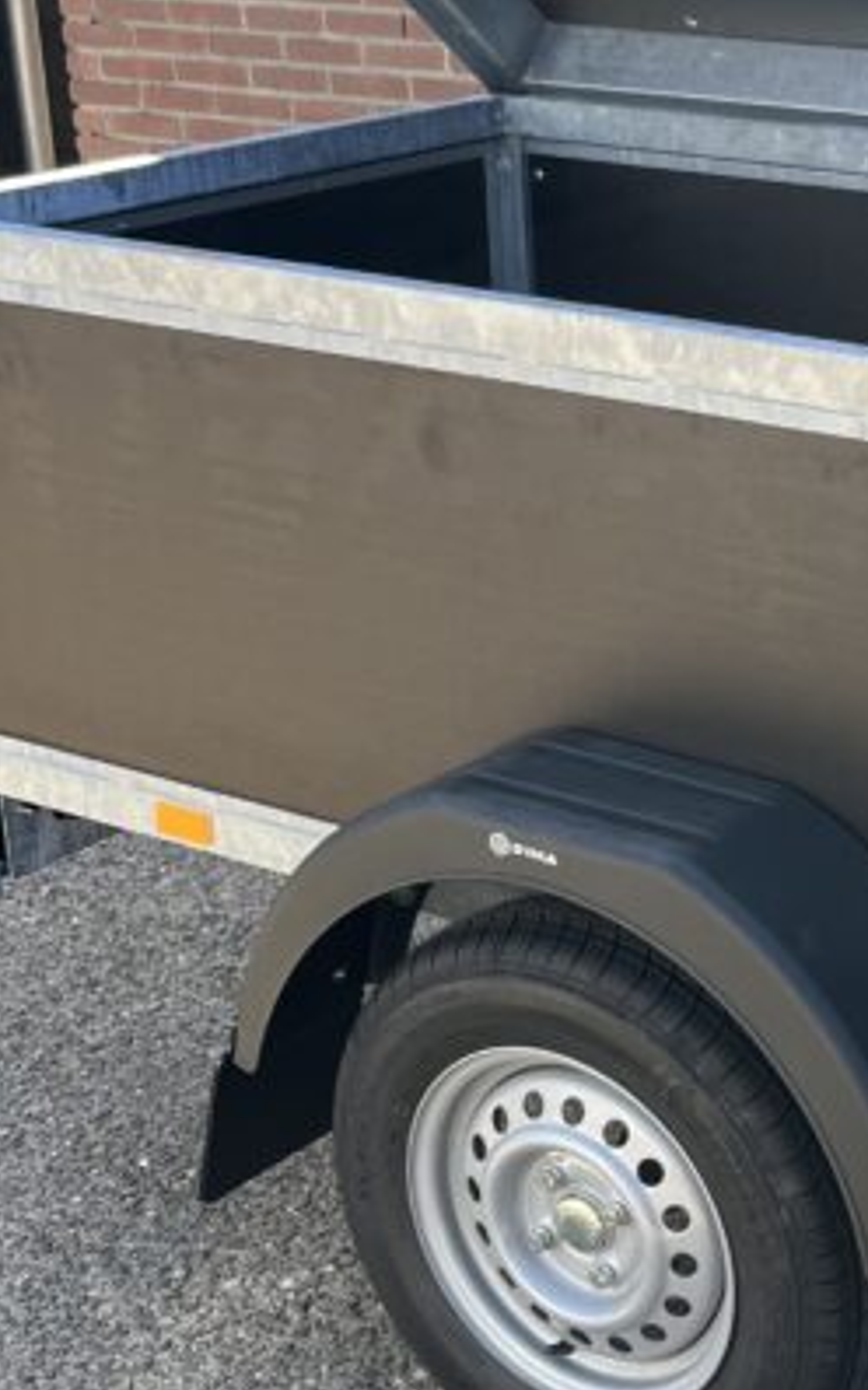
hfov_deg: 17.6
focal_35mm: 71
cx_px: 1004
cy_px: 725
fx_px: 2688
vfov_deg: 29.0
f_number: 1.6
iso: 50
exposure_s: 1/552
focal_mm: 5.1
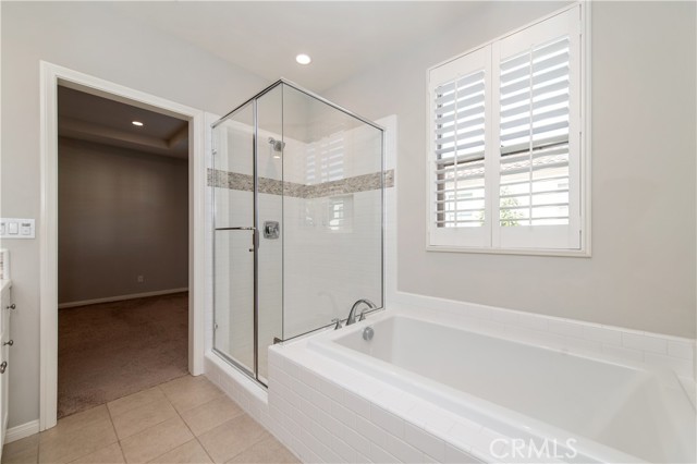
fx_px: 271
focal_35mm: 14
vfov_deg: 81.1
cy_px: 232
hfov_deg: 104.3
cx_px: 348
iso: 200
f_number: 5.6
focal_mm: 14
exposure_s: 1/125
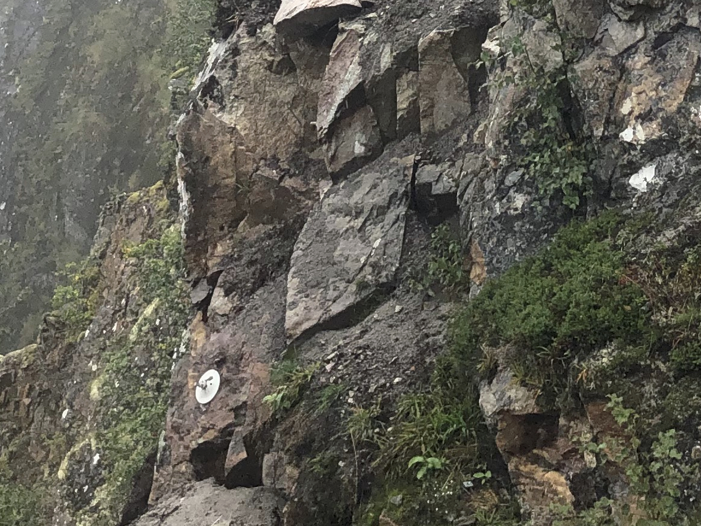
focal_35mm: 97
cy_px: -258
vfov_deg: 14.3
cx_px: 477
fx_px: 1964
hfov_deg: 20.2
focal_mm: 3.99
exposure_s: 1/800
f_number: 1.8
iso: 20
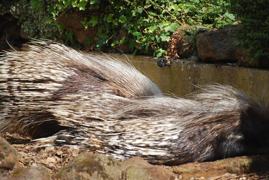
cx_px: 134
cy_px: 90
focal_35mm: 405
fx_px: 3030
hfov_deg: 5.1
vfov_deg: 3.4
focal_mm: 270
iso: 200
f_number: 5.6
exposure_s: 1/640
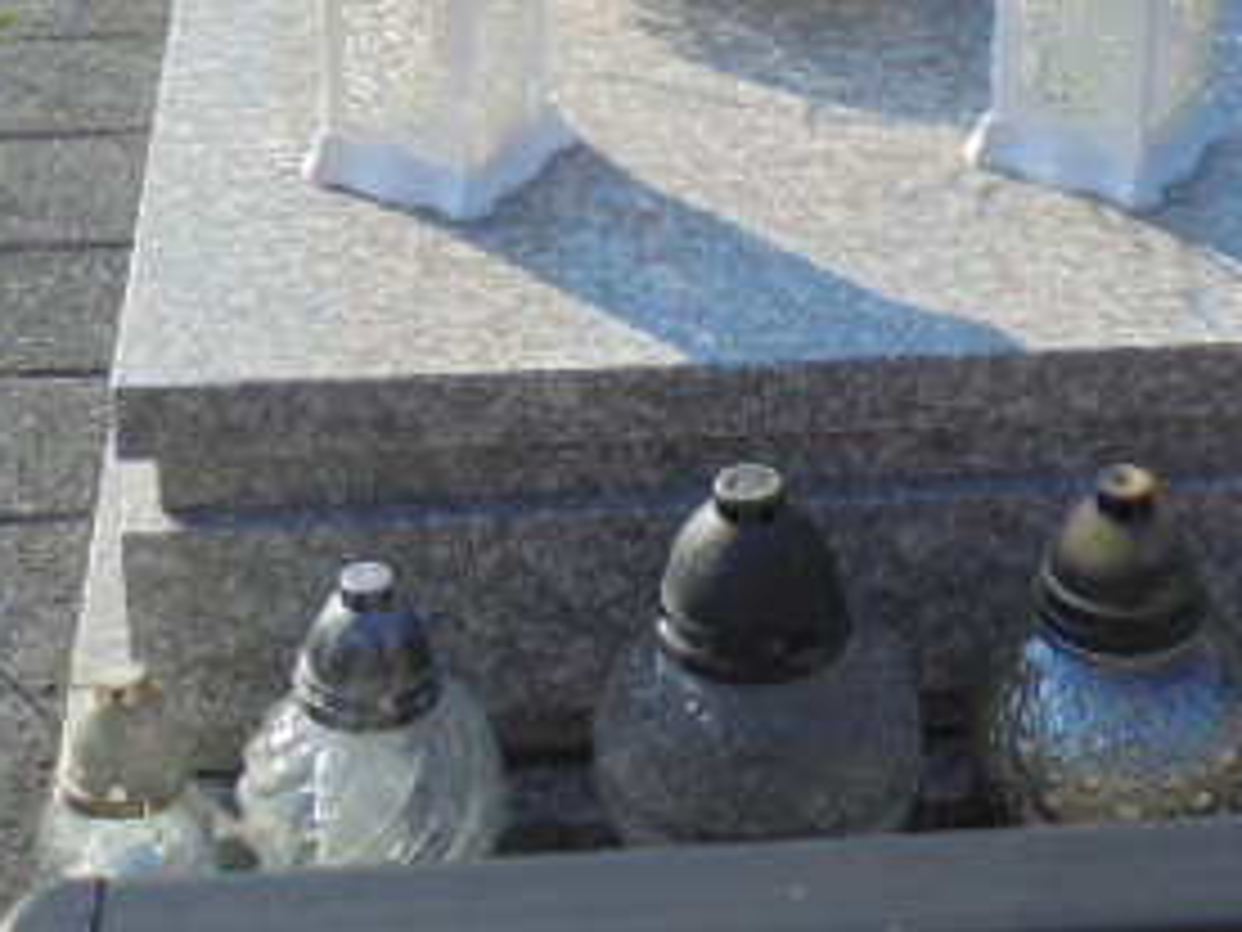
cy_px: -144
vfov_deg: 16.2
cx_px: 810
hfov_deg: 22.2
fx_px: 3157
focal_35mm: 88
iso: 100
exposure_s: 1/500
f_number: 4.2
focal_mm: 6.9
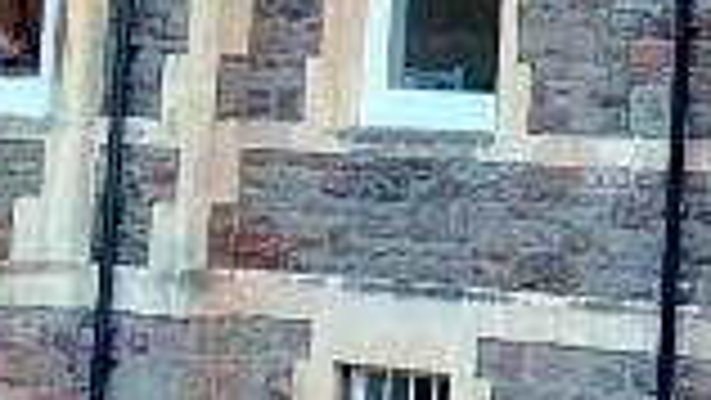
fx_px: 3470
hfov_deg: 11.4
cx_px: 873
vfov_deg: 6.1
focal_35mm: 184
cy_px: -773
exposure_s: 1/219
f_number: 1.8
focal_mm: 4.25
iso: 25
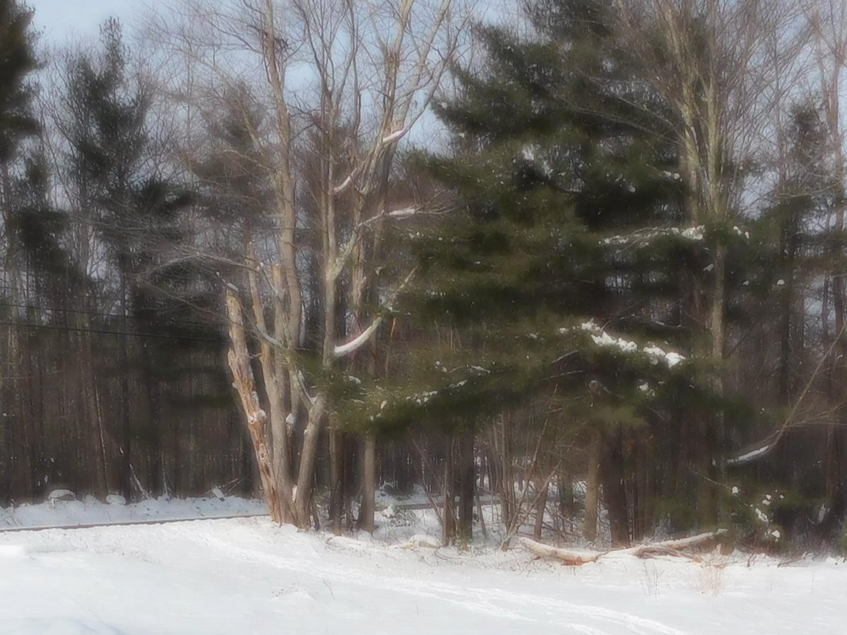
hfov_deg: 32.7
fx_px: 1443
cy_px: 699
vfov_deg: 23.3
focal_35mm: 59
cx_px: 419
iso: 125
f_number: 6
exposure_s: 1/640
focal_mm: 4
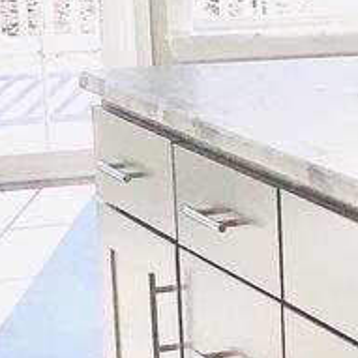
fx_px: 2024
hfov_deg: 9.2
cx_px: 823
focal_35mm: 173
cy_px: 283
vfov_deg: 10.1
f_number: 1.8
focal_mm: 4.25
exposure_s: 1/3401
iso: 25
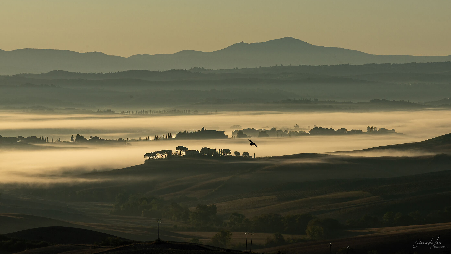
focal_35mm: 227
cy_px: 92
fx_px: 2714
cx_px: 212
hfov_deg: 9.5
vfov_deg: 5.3
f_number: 11
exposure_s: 1/800
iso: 100
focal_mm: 200
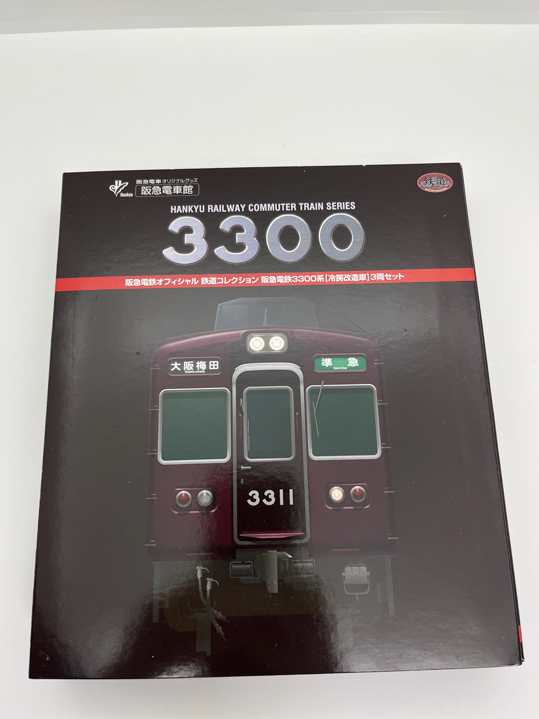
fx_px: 540
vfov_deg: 67.3
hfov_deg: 53.1
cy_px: 360
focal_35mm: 26
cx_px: 270
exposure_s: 1/100
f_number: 1.6
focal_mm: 5.1
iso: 80
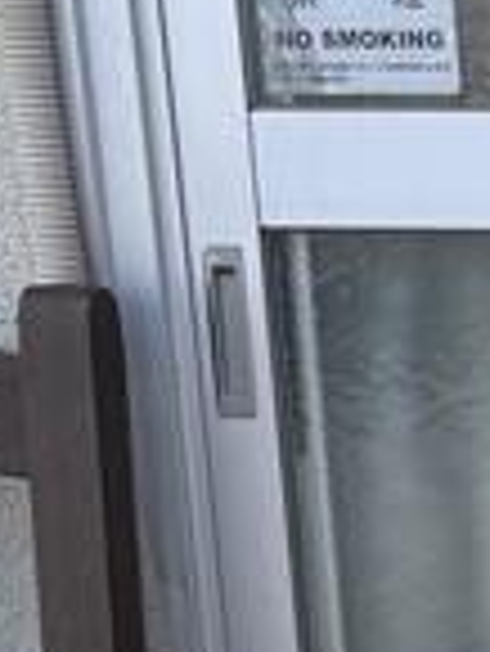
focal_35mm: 153
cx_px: 1335
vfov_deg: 12.4
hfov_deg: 8.5
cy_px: 913
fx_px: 2883
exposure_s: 1/1220
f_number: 1.6
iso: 50
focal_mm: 5.96
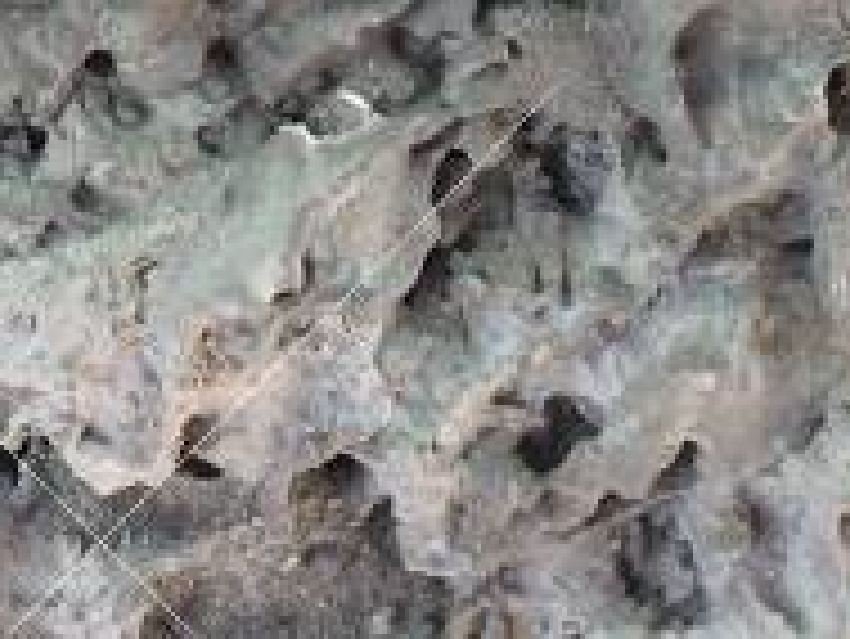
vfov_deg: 7.4
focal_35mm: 199
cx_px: 94
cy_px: -187
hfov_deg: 9.9
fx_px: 4890
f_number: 2.2
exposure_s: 1/102
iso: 25
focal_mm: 4.15
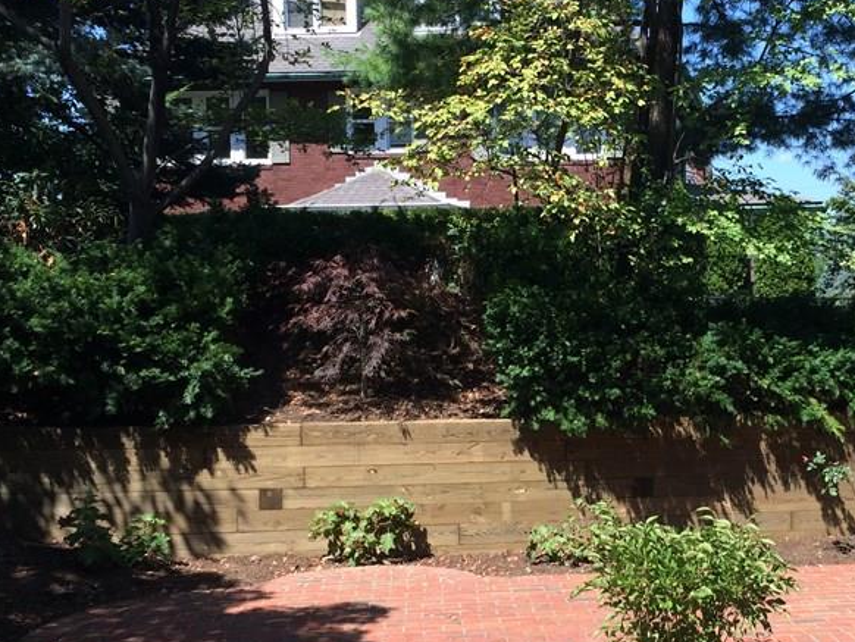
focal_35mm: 51
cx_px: 626
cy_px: 379
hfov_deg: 36.7
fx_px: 1260
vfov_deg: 28.5
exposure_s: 1/954
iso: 32
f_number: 2.2
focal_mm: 4.15
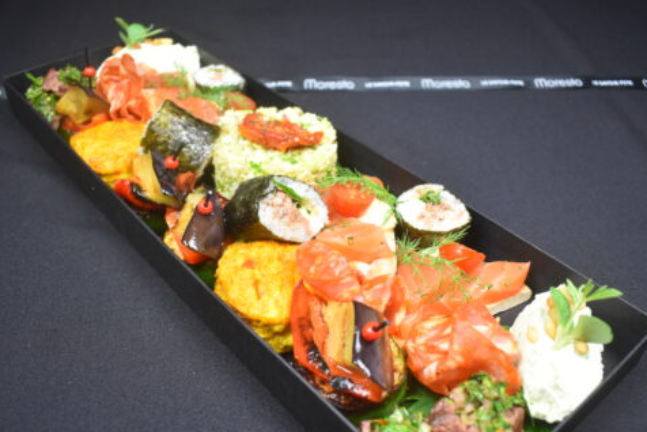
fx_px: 611
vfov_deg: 38.9
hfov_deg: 55.7
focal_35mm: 34
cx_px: 309
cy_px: 242
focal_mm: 18
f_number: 4
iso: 1400
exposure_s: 1/125
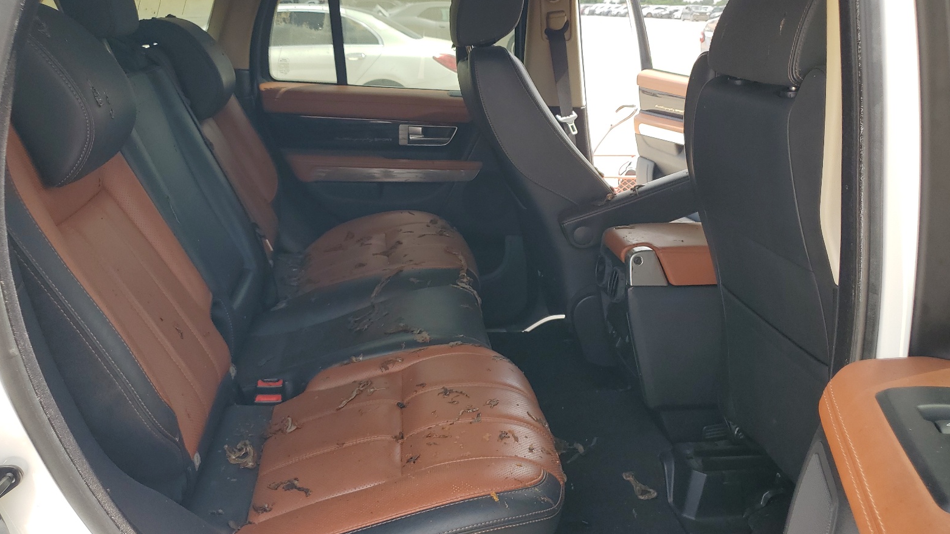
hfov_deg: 66.1
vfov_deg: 40.1
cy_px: 245
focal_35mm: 29
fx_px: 730
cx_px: 469
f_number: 1.5
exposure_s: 1/526
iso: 50
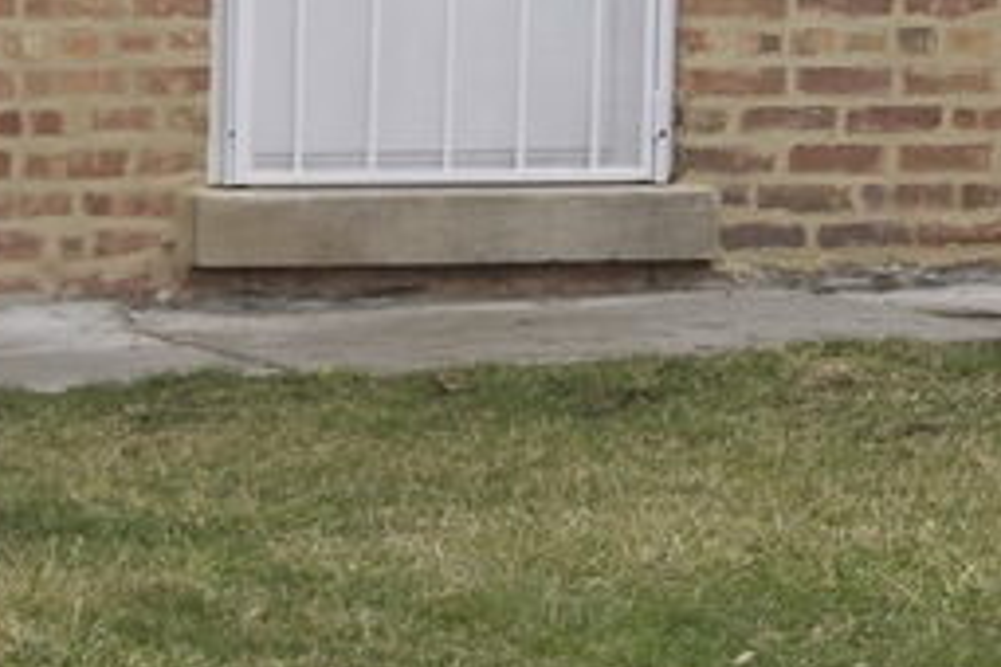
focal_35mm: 267
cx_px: 420
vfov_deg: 5.1
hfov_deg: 7.7
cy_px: -553
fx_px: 7424
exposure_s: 1/80
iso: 100
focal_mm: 42
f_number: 6.3
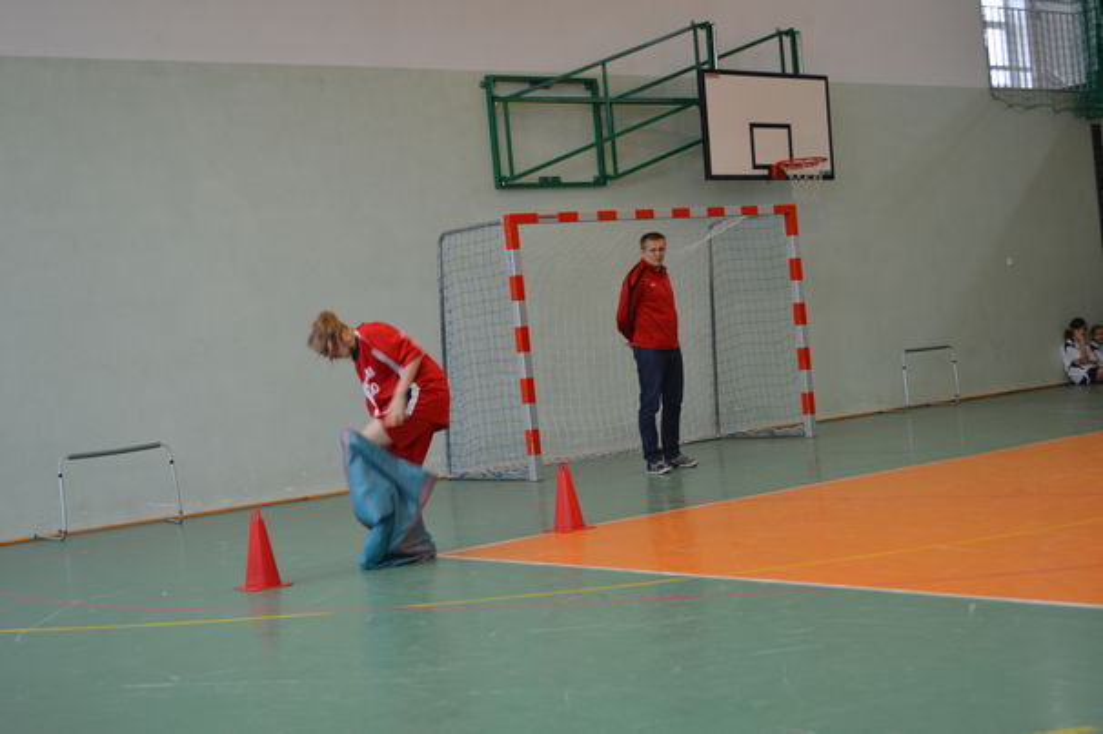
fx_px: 1561
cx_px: 552
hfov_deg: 38.9
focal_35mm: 51
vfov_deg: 26.4
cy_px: 367
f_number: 5
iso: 400
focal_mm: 34
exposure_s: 1/50
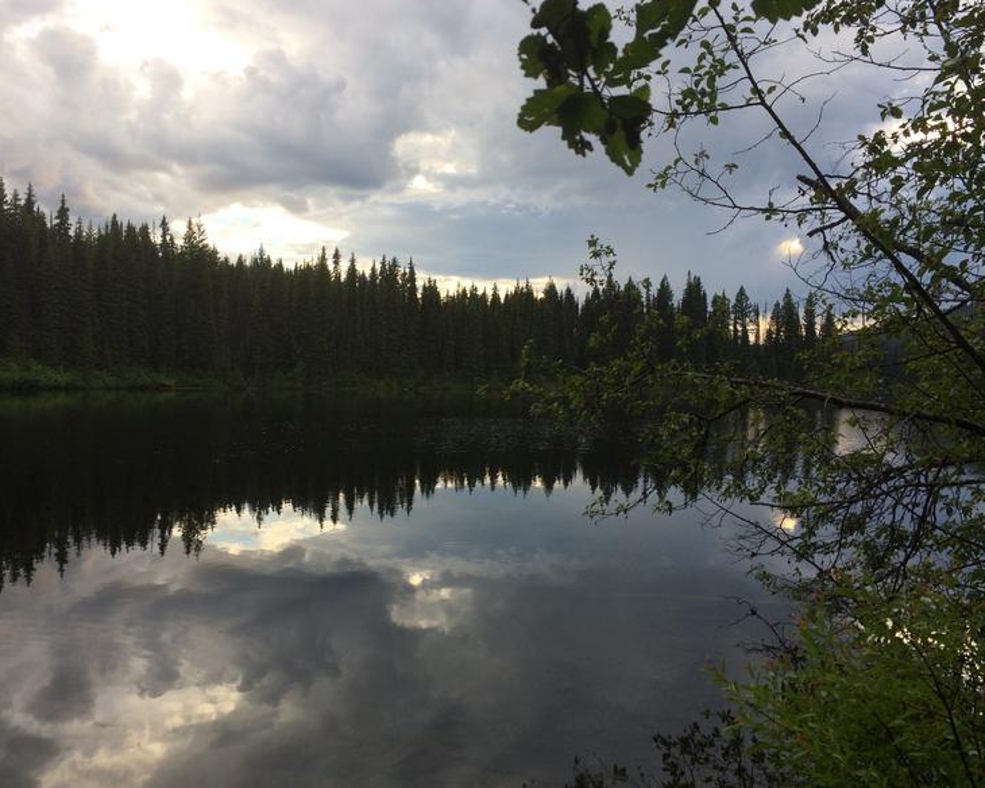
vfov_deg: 47.1
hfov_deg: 57.1
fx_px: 904
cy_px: 394
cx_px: 467
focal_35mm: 31
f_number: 2.2
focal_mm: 4.15
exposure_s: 1/427
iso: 32
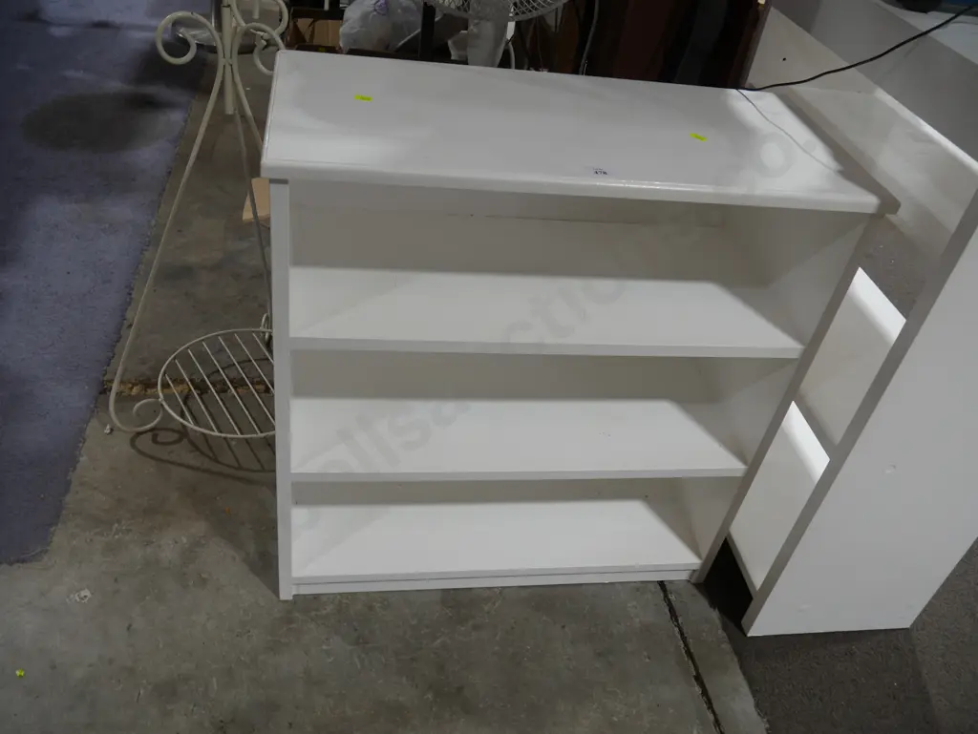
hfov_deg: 63.4
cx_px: 489
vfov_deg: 49.8
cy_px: 367
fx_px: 791
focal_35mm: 28
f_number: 4.5
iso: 250
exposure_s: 1/60
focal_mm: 14
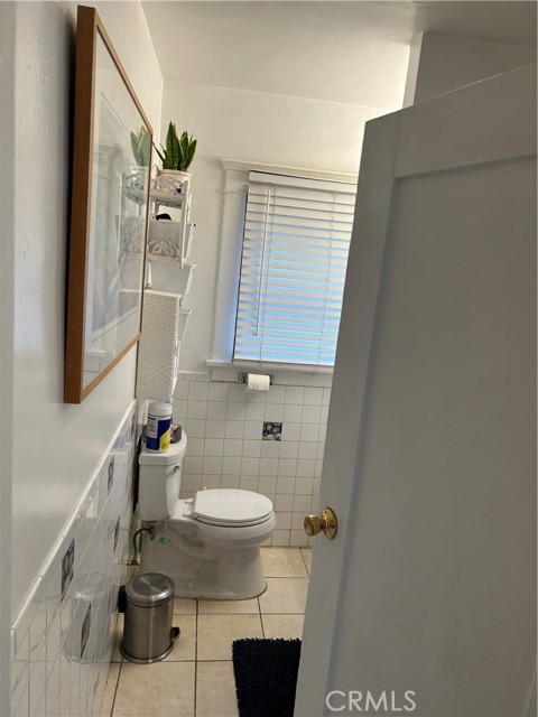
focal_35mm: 26
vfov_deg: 67.3
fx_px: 539
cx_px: 269
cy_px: 358
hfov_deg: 53.1
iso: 32
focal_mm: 5.7
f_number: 1.5
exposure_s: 1/129
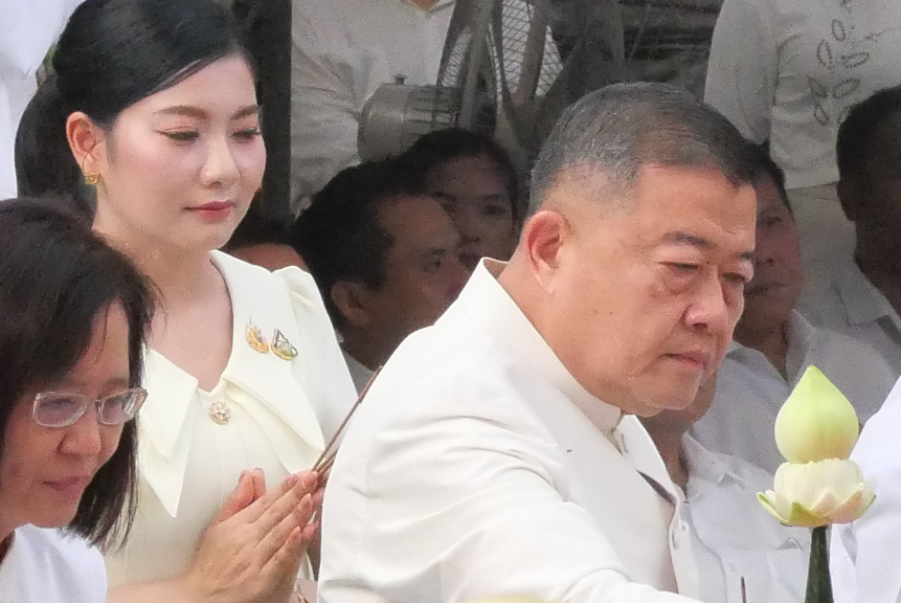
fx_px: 11875
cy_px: 210
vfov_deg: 2.9
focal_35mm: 474
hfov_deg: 4.3
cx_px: -699
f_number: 8
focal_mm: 53
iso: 4000
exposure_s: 1/4000
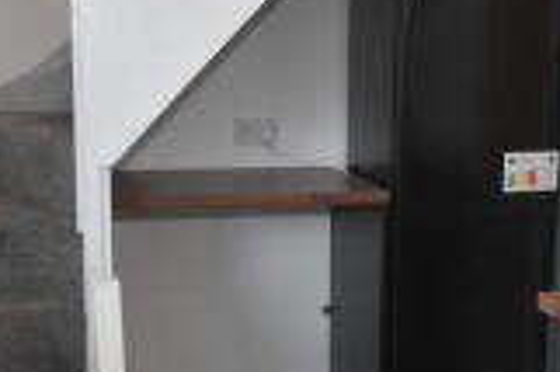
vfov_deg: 20.4
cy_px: 224
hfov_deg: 30.3
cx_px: 310
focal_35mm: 66
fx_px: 1033
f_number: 5
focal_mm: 15
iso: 1600
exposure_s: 1/80
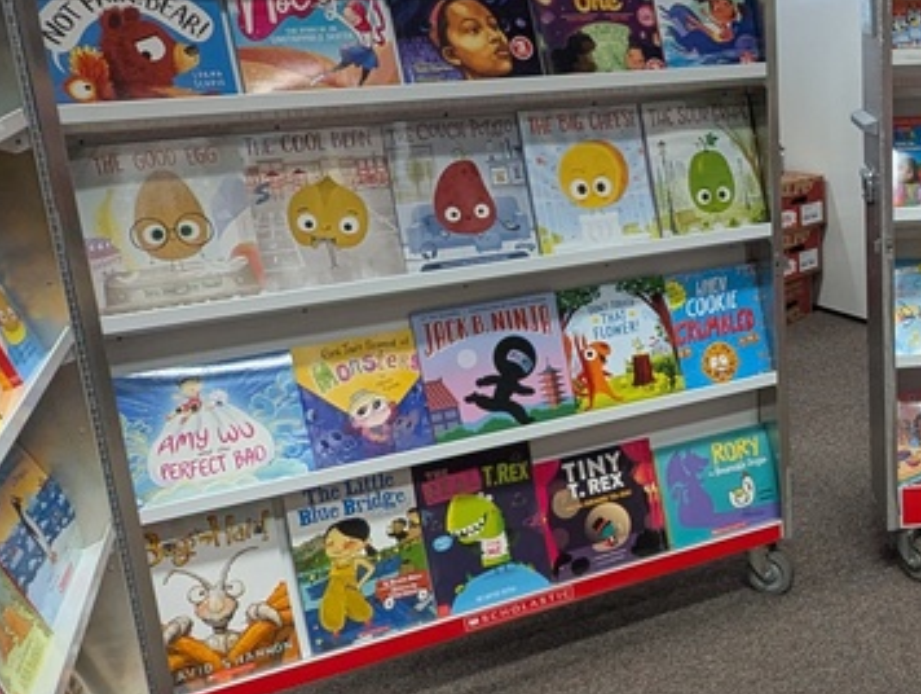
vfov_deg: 31.6
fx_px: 1226
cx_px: 851
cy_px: 351
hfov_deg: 38.0
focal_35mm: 46
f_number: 2.2
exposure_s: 1/60
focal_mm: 2.35
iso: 274
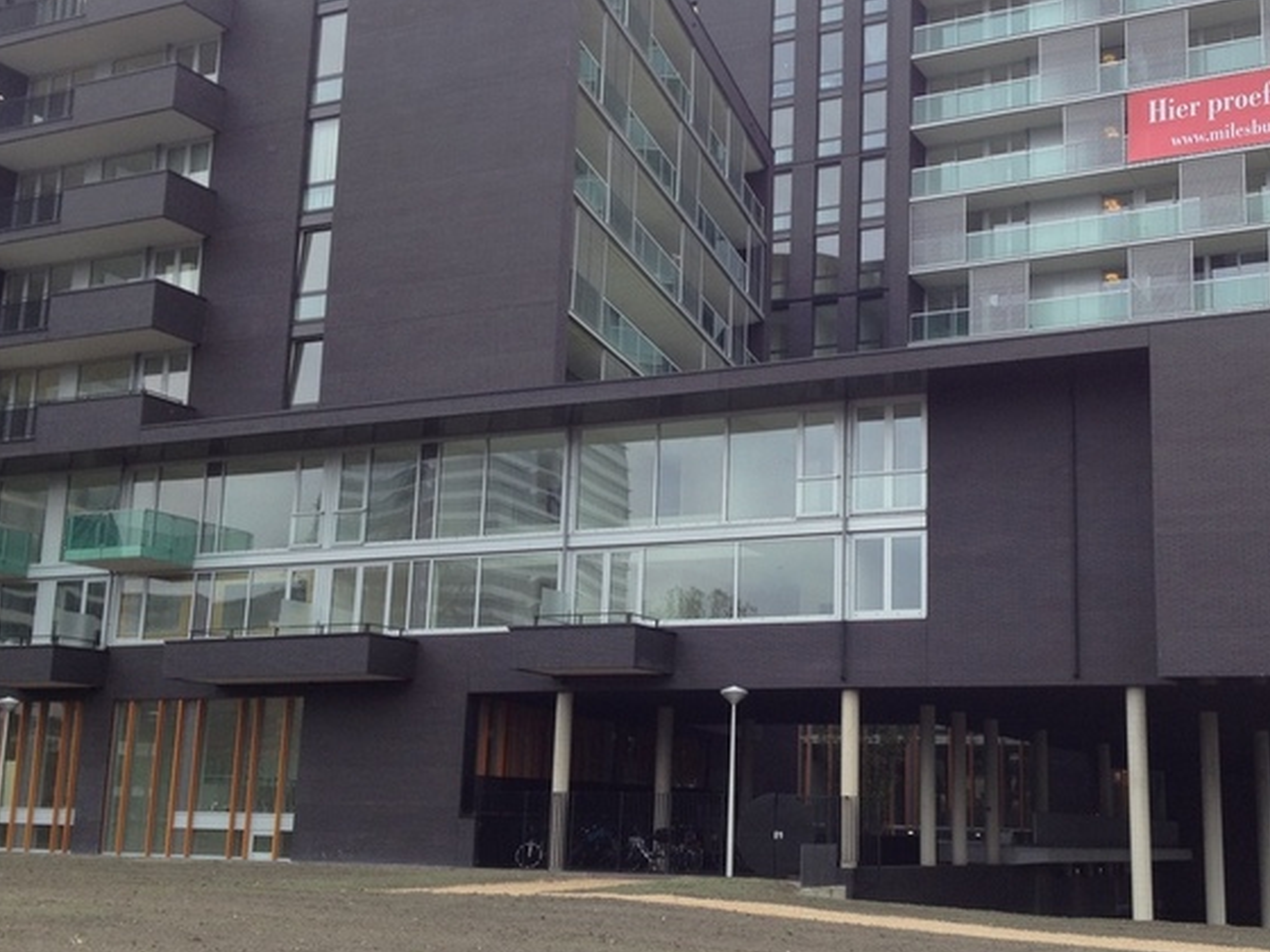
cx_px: 737
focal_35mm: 50
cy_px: 451
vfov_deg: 29.1
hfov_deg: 38.1
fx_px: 1834
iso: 64
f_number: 2.4
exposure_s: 1/587
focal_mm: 4.28
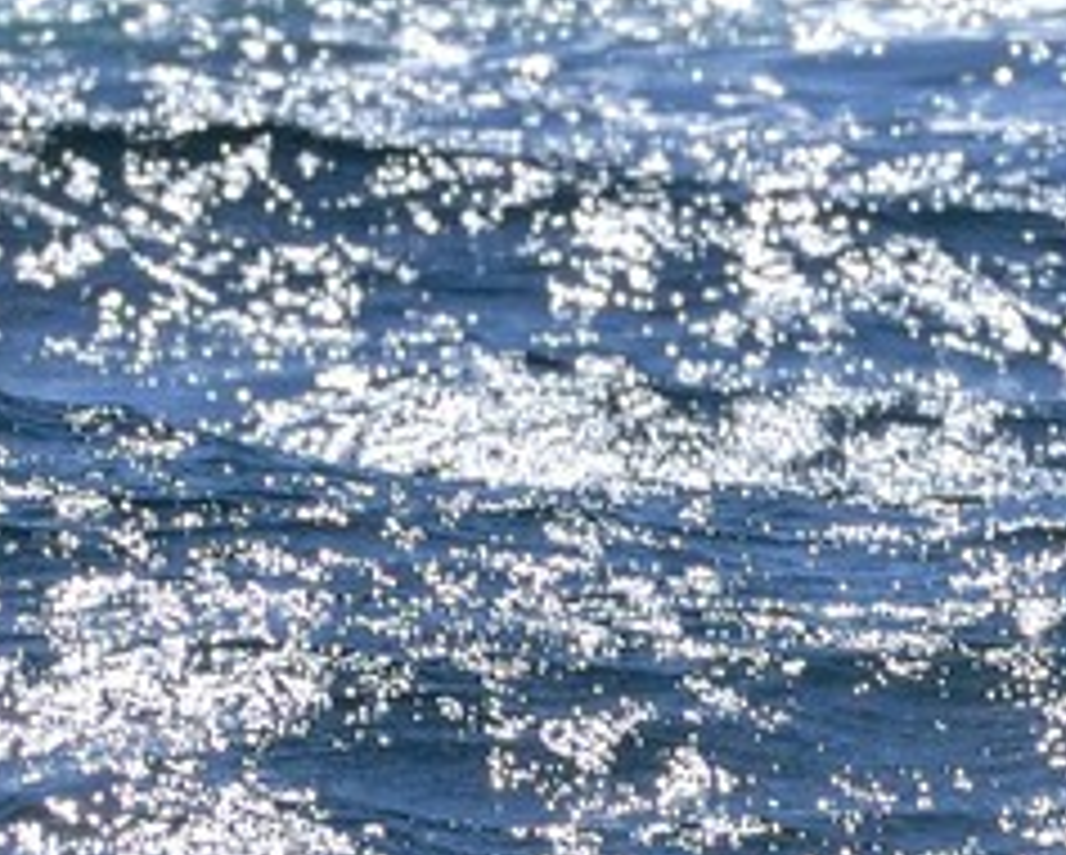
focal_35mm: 1265
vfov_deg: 1.2
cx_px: 3409
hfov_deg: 1.5
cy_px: 254
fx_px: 39943
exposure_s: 1/1600
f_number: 13
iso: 800
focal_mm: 200
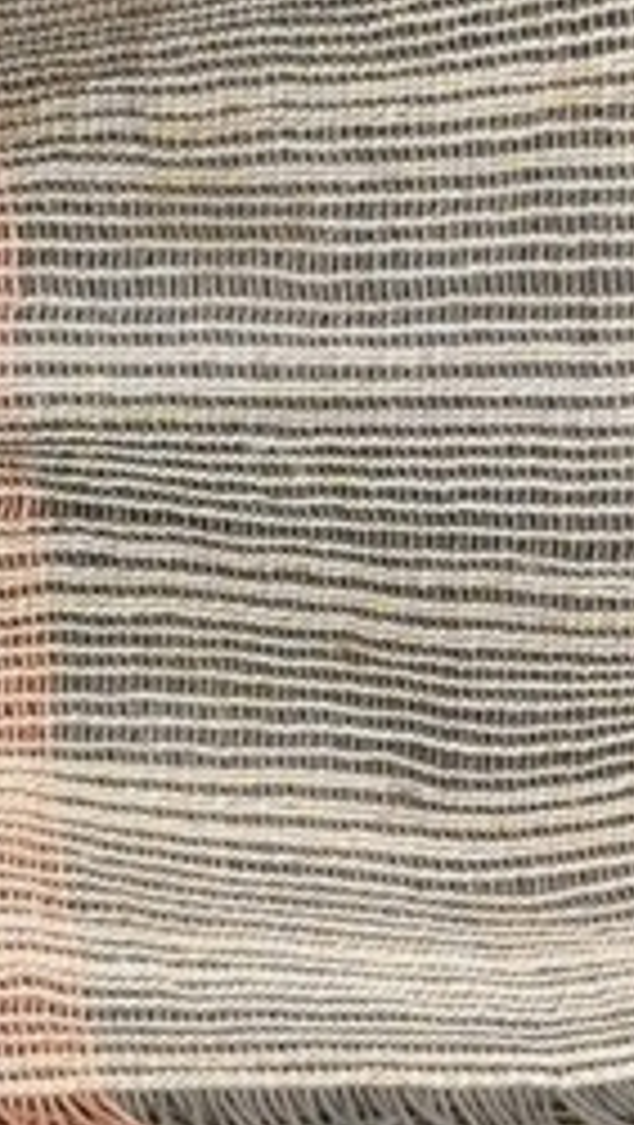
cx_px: 216
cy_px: 945
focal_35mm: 122
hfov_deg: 10.0
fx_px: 3639
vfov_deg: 17.4
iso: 500
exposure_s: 1/125
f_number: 2.8
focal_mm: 7.4
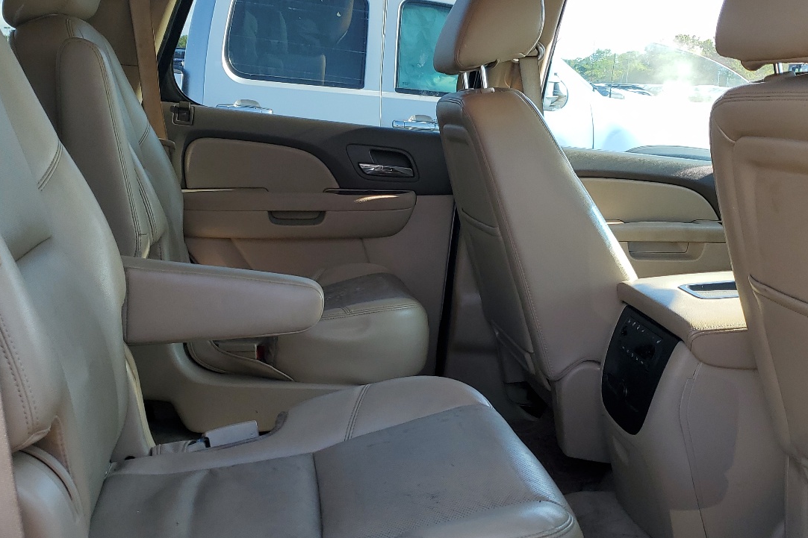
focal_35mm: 40
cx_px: 411
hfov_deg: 48.5
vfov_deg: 33.4
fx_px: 898
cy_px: 293
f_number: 1.5
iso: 50
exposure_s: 1/417
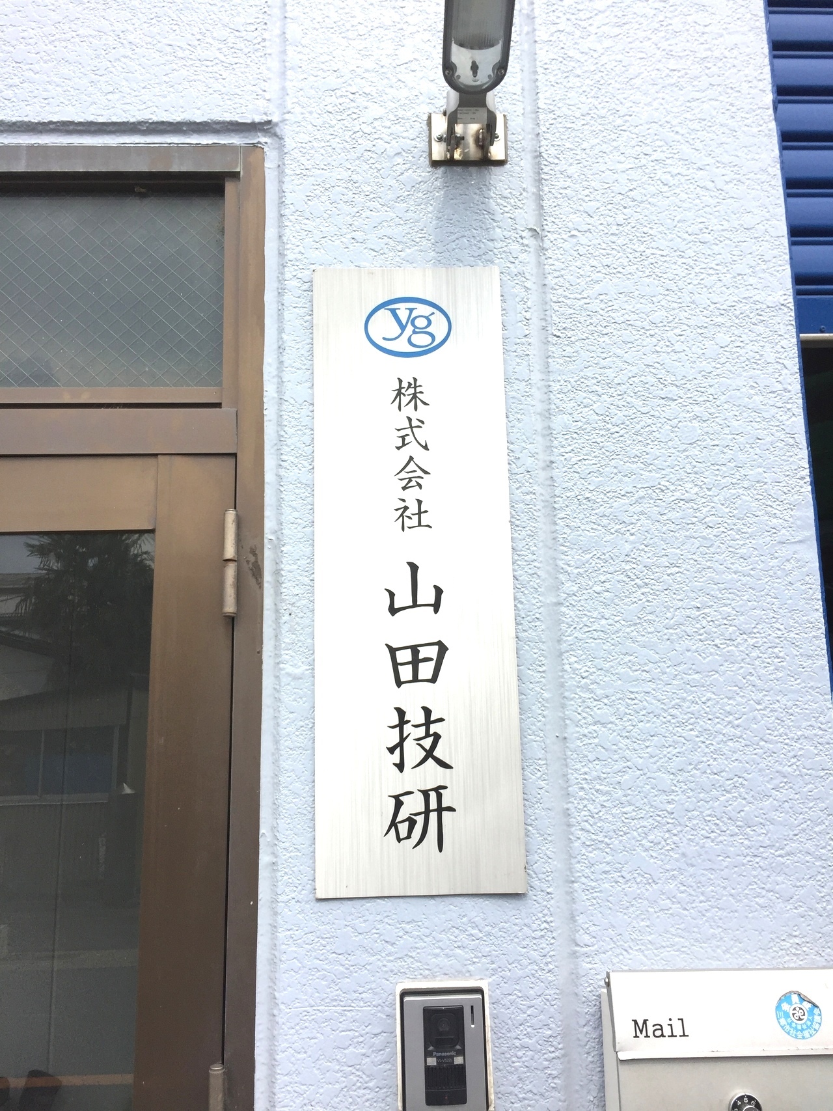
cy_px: 556
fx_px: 931
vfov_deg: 61.7
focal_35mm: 29
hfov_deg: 48.2
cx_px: 416
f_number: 2.2
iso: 32
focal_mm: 4.15
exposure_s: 1/1199
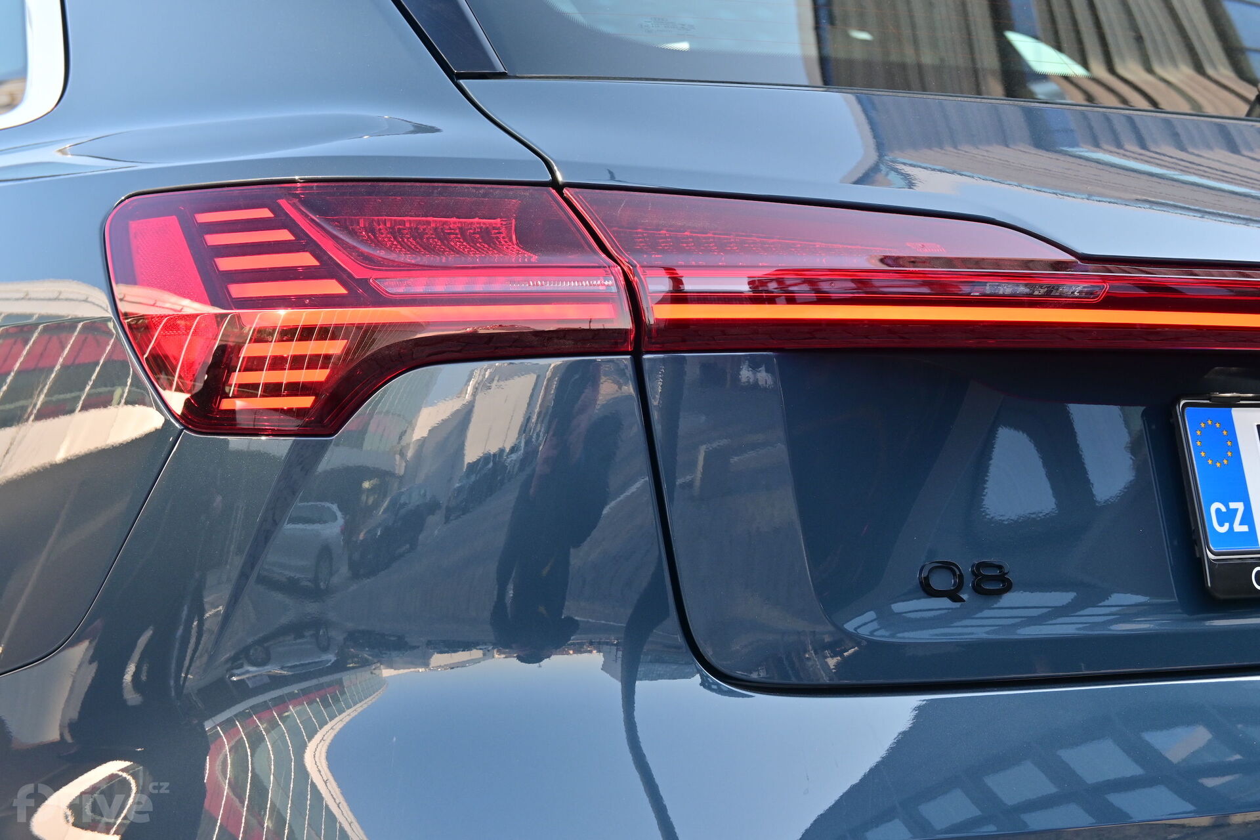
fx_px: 2625
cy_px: 420
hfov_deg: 27.0
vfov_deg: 18.2
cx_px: 630
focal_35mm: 75
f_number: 6.3
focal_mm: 50
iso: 160
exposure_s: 1/80
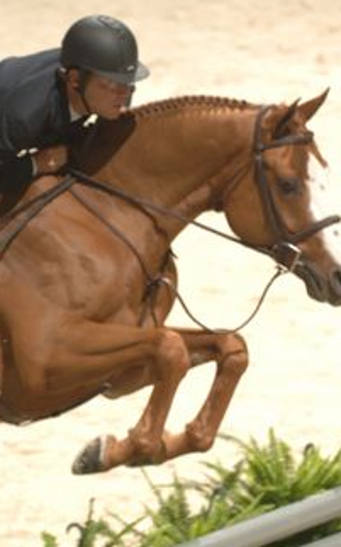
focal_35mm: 410
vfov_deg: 5.1
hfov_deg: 3.2
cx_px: 44
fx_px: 6102
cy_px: 320
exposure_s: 1/250
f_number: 4.5
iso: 250
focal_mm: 135
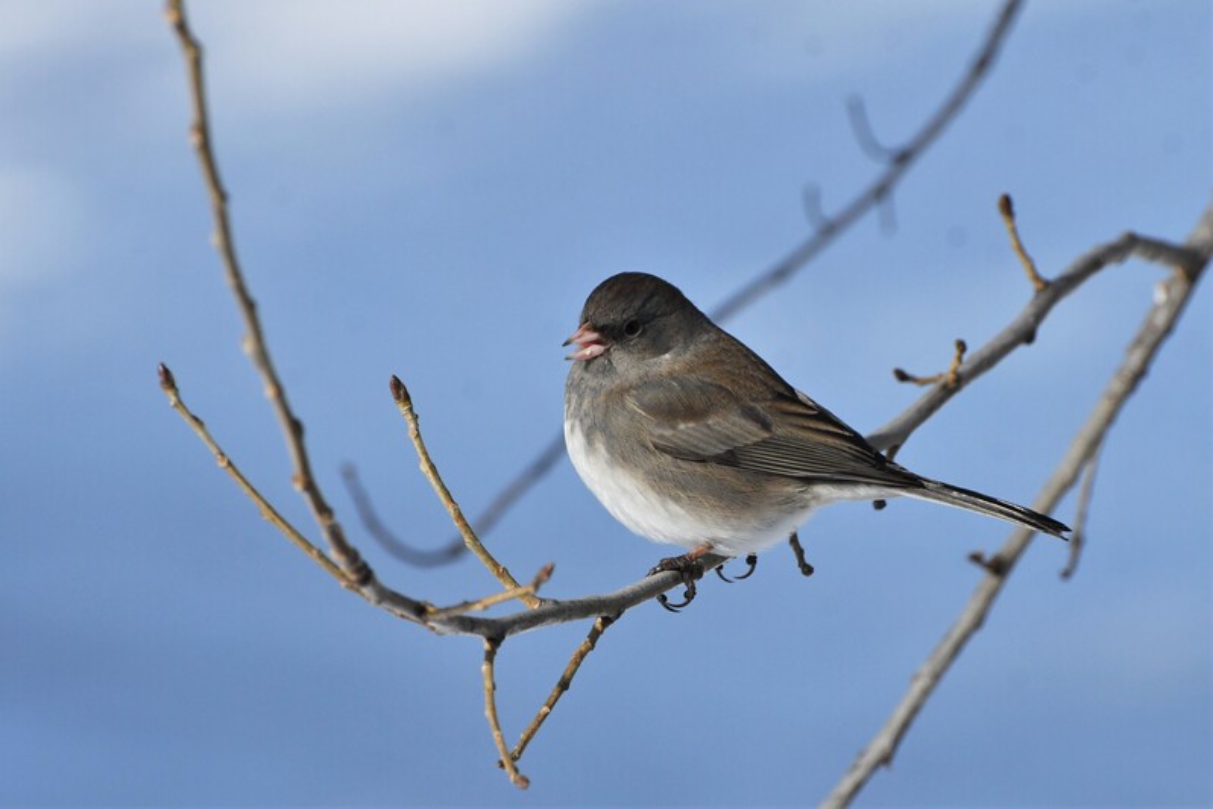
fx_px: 11626
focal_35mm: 345
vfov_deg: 4.0
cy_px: 404
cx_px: 606
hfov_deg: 6.0
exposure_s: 1/3200
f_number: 8
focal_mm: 230
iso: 800
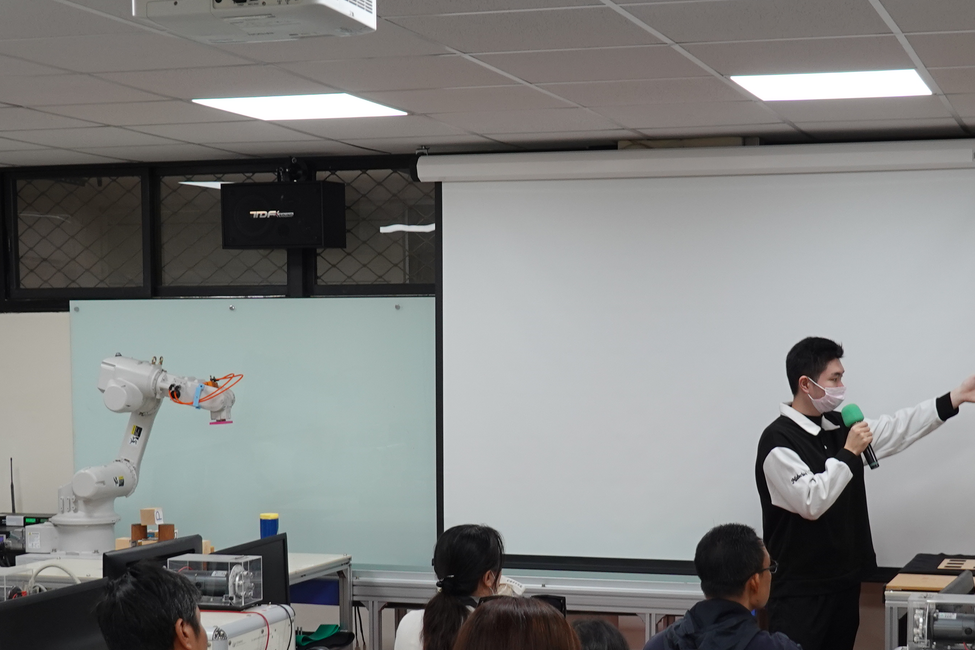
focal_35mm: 69
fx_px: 1869
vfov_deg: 19.6
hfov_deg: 29.2
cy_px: 471
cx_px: 592
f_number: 3.5
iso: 160
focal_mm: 12.51
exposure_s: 1/40
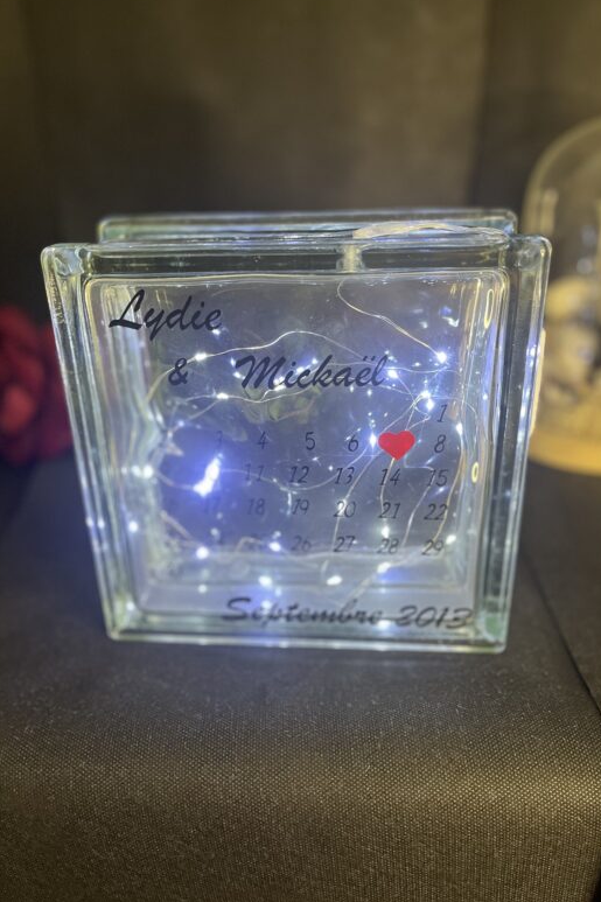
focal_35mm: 28
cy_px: 449
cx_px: 293
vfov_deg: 65.5
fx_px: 701
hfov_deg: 46.4
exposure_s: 1/60
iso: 500
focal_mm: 5.1
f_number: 1.6
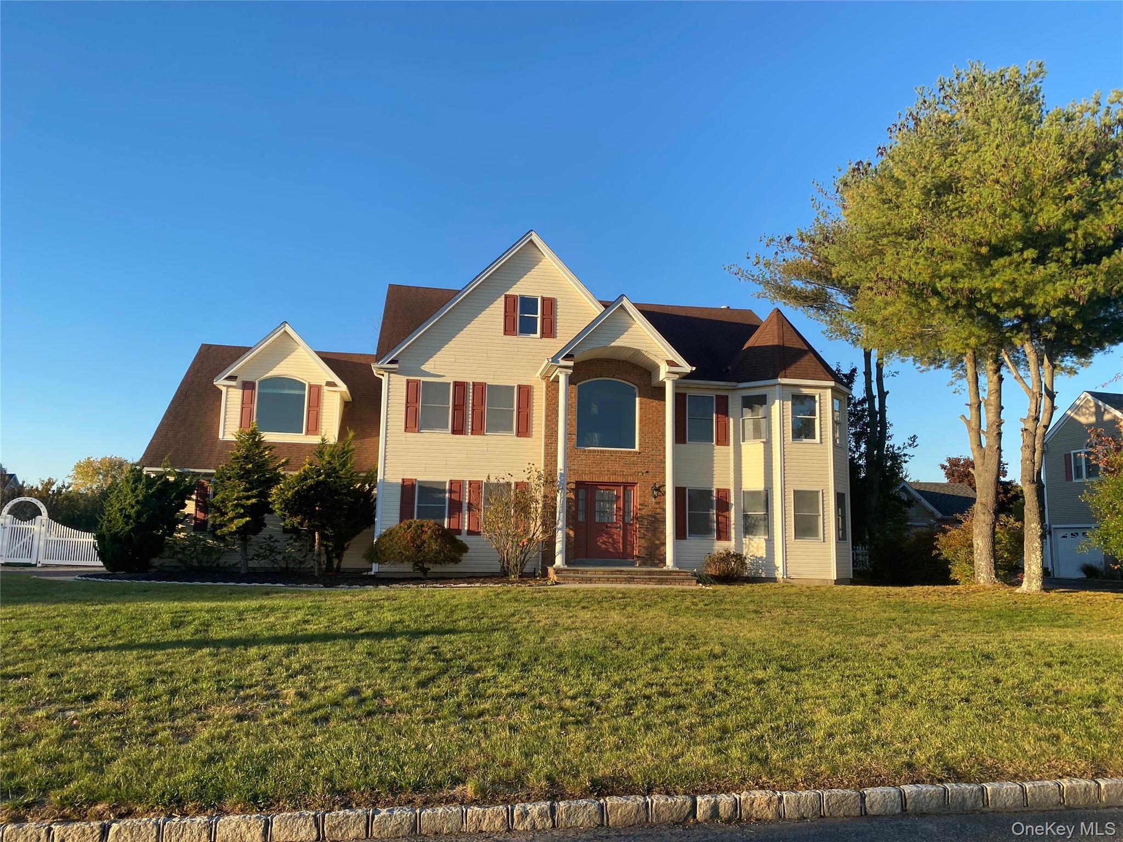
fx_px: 843
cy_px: 421
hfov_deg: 67.3
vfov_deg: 53.1
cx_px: 562
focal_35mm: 26
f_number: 1.8
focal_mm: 4.25
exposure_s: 1/1157
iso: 32
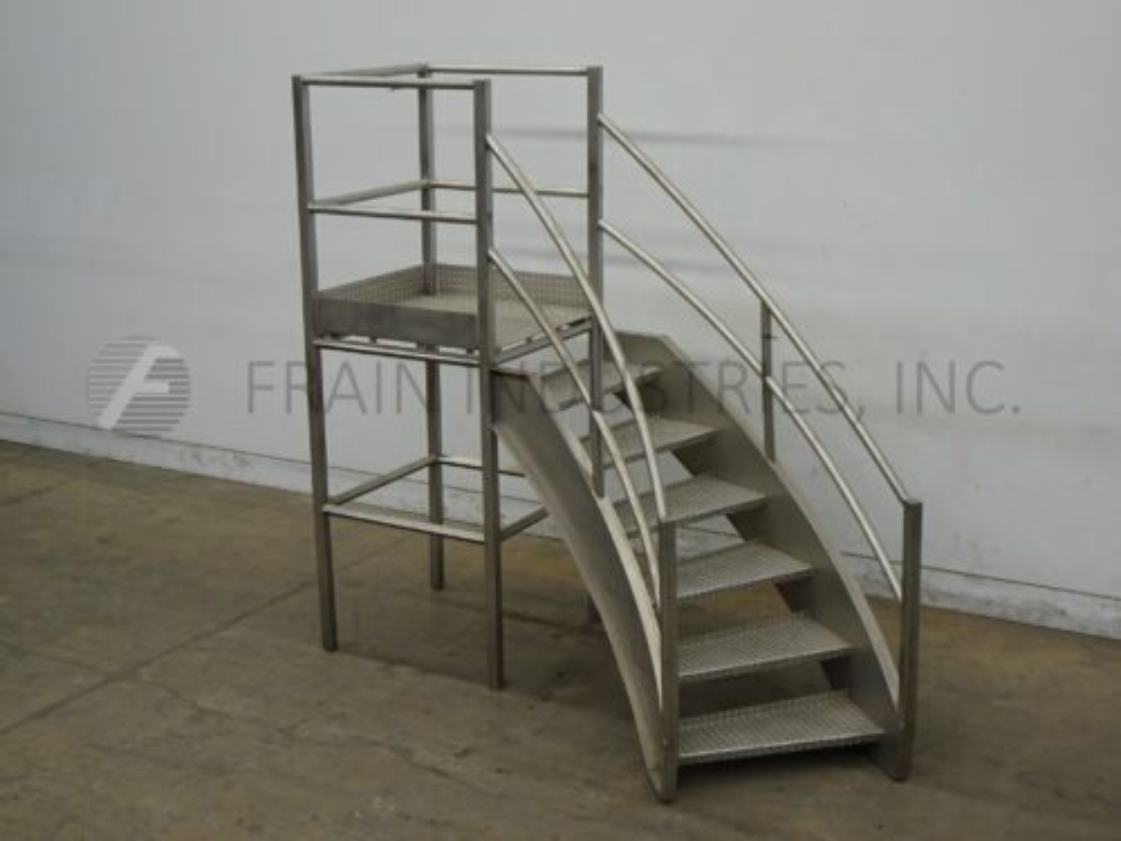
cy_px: 420
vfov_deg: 29.1
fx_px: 1619
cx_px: 560
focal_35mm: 50
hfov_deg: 38.2
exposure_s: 1/50
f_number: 4.5
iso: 160
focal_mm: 8.07
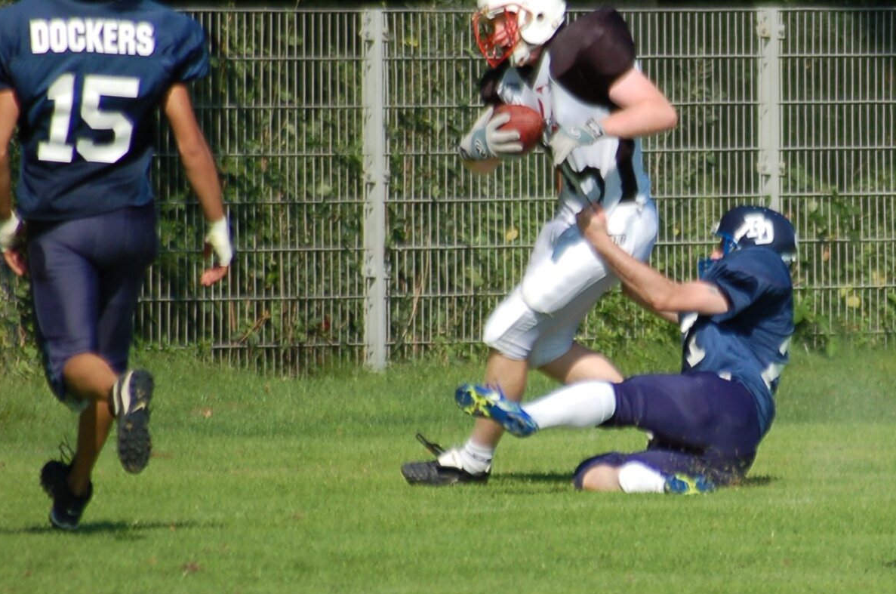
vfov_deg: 1.6
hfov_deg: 2.5
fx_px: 20721
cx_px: 777
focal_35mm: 834
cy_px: 224
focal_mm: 300
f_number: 5.6
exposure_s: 1/1000
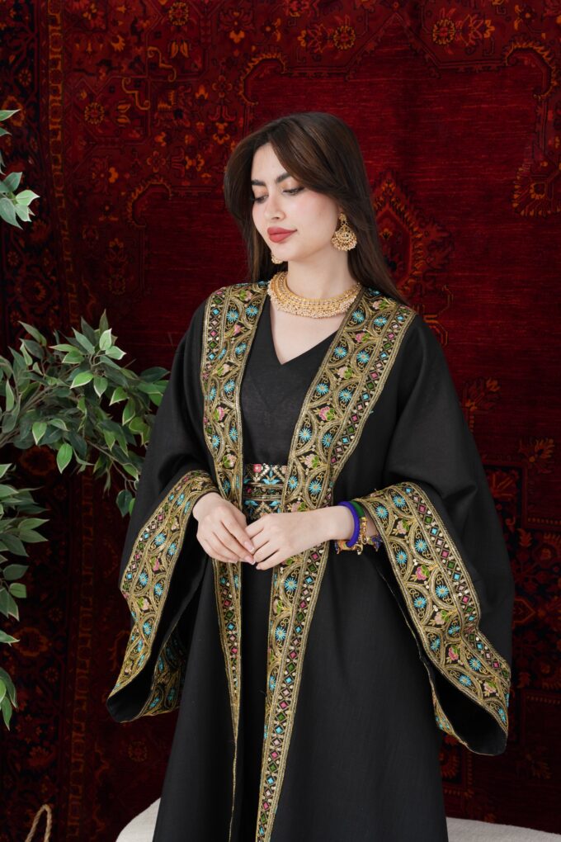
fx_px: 1636
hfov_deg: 19.5
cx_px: 280
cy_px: 421
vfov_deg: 28.8
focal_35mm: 70
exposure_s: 1/125
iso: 250
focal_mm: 70
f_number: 8
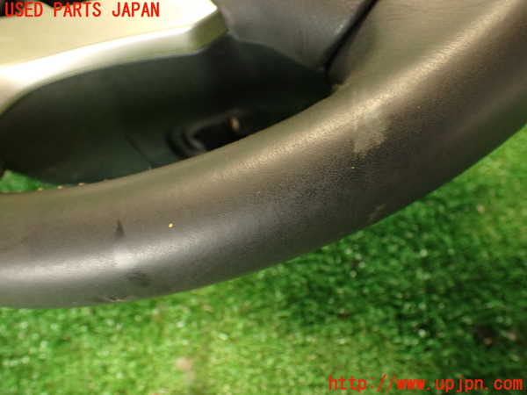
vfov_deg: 44.2
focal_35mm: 32
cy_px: 198
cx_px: 264
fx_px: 487
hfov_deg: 56.8
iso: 500
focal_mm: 5.79
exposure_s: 1/30
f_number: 2.4
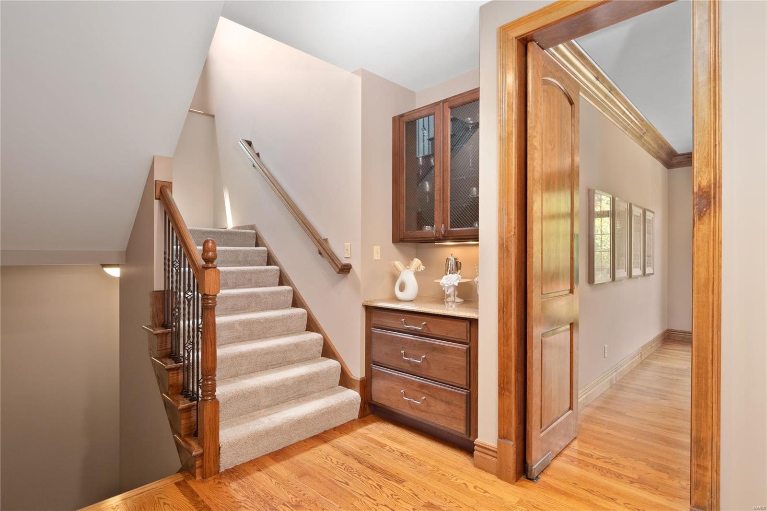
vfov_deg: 67.4
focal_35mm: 18
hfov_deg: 90.0
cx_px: 384
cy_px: 256
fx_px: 383
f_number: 9
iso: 640
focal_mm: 9
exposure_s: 1/1.67
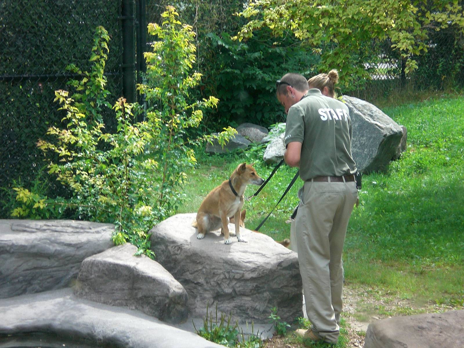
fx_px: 1528
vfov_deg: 13.0
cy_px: 174
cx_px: 232
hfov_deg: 17.3
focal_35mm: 114
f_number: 5.9
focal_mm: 18.9
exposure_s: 1/100
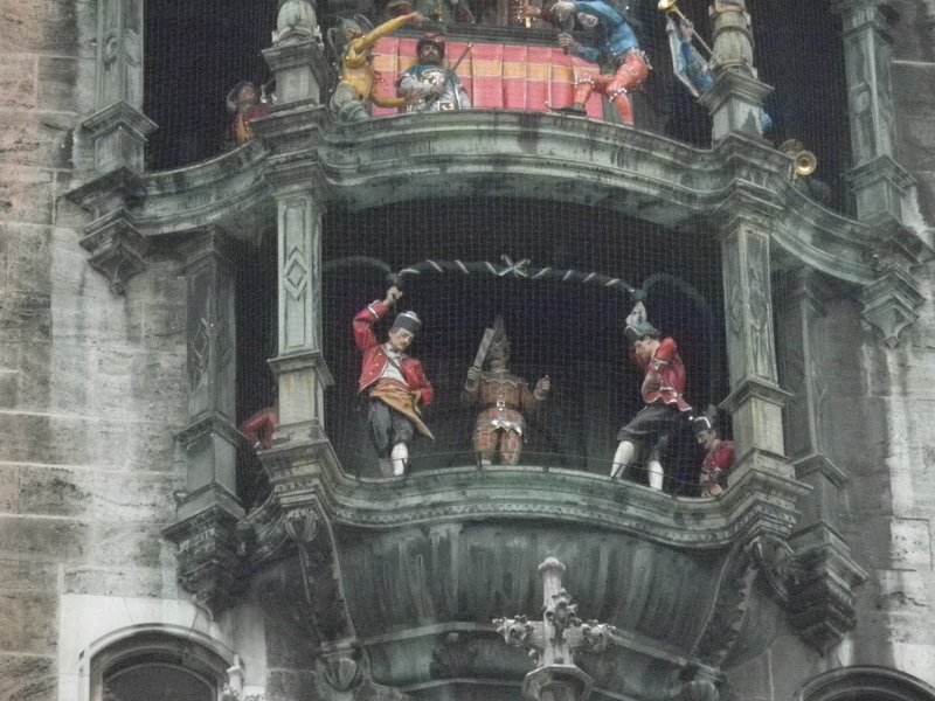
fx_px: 5753
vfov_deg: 7.0
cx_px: 468
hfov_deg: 9.3
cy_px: 350
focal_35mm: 213
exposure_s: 1/200
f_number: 5.8
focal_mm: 37.5
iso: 1600
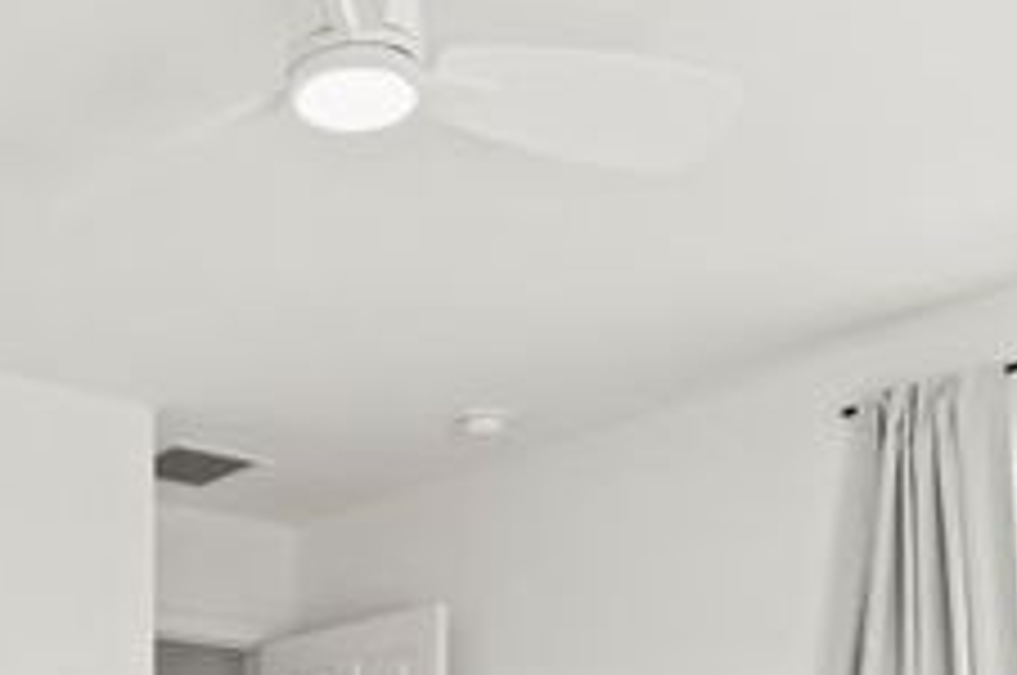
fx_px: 1455
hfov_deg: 37.2
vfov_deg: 22.7
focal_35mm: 52
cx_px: 205
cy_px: 929
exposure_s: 1/5
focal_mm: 11
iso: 200
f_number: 8
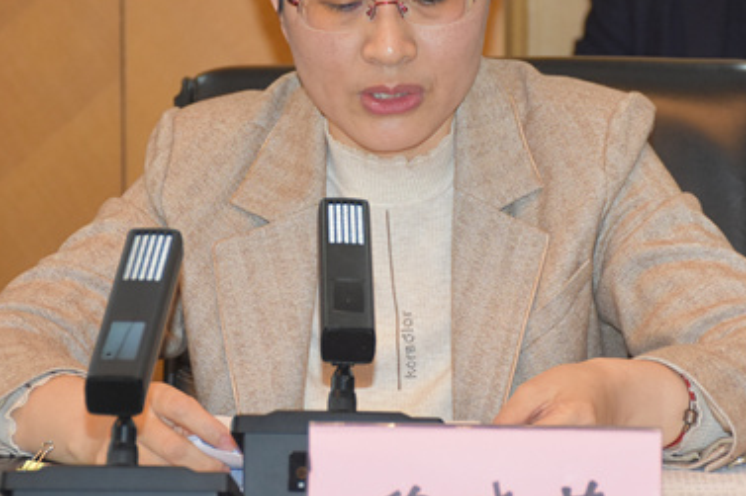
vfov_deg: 6.2
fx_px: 4619
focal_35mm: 223
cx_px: 451
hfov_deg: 9.2
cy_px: 171
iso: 1250
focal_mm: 70
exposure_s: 1/60
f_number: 5
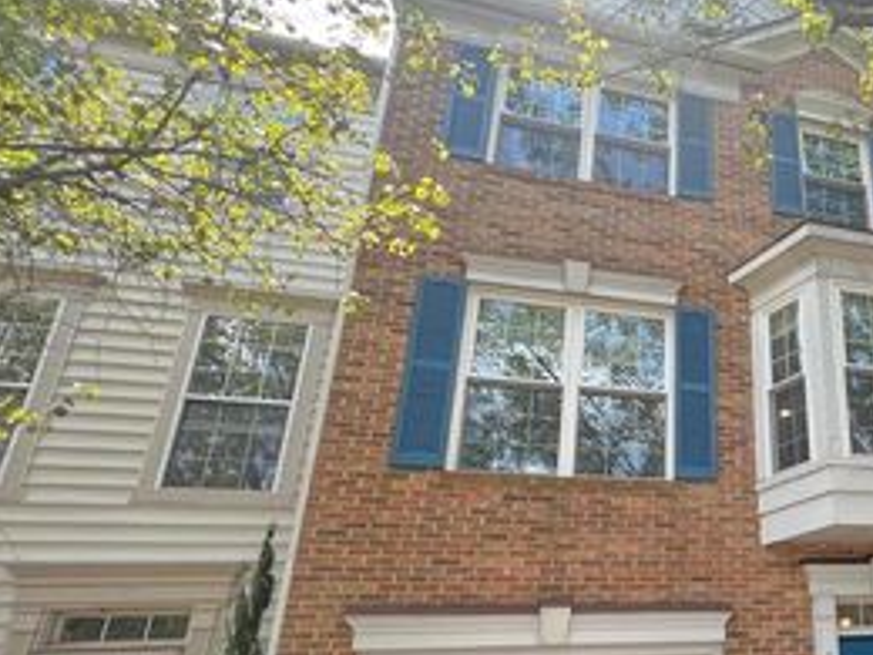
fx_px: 630
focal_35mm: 25
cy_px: 485
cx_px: 833
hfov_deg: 56.5
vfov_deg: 52.6
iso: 32
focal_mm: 1.57
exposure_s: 1/204
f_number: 1.8
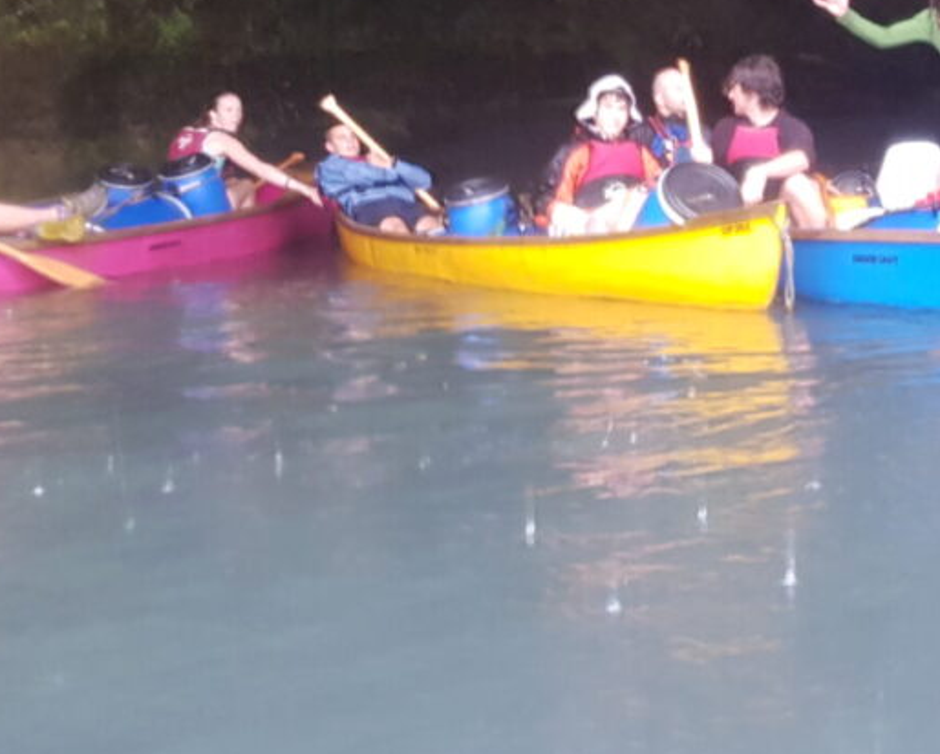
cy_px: 109
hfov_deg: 24.5
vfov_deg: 20.4
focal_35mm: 74
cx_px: 938
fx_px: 2060
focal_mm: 4.2
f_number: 1.7
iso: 160
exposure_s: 1/33
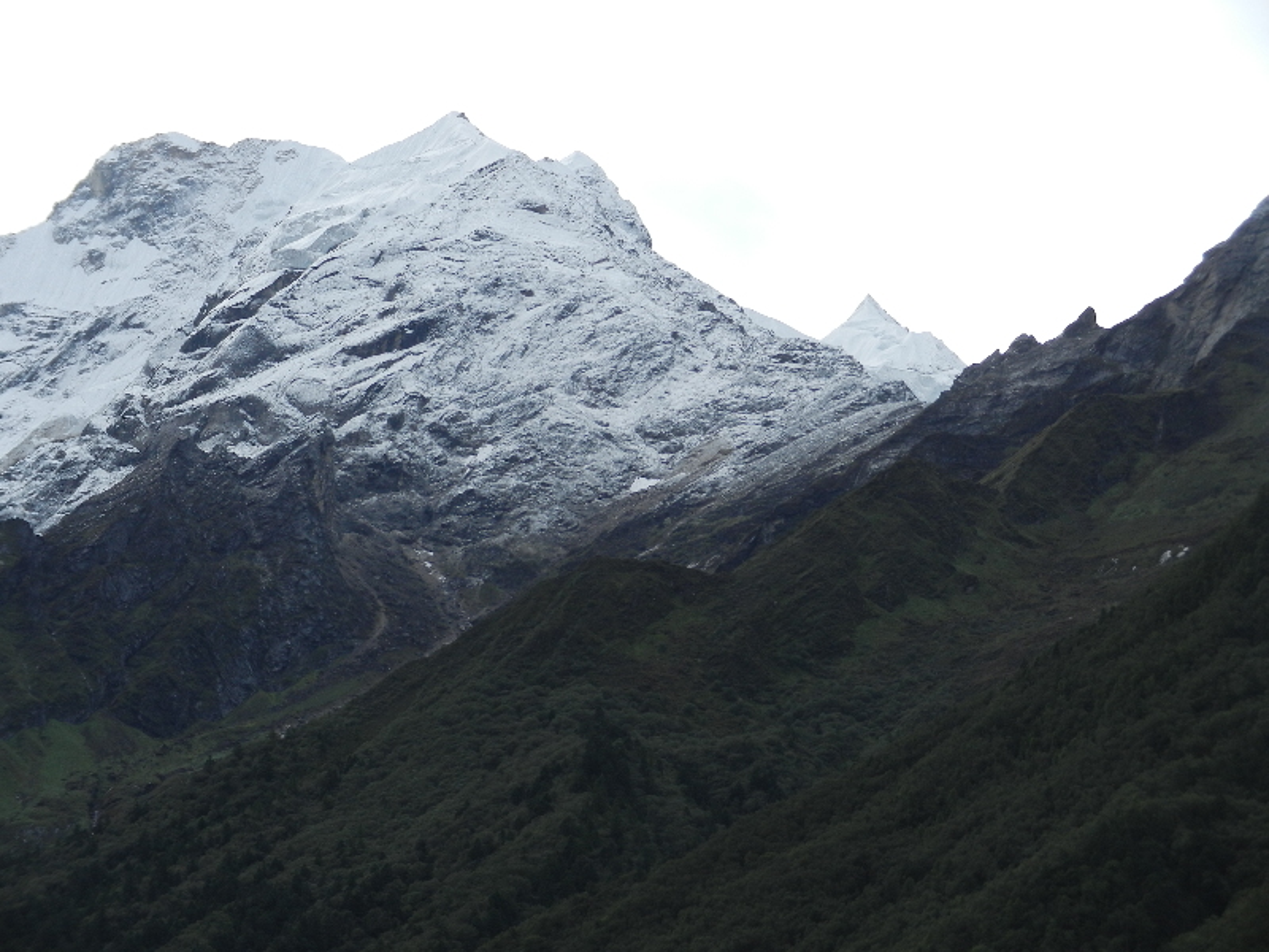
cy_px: 476
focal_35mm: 106
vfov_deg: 14.0
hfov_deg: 18.5
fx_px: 3886
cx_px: 634
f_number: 5
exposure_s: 1/640
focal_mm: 19.1
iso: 160
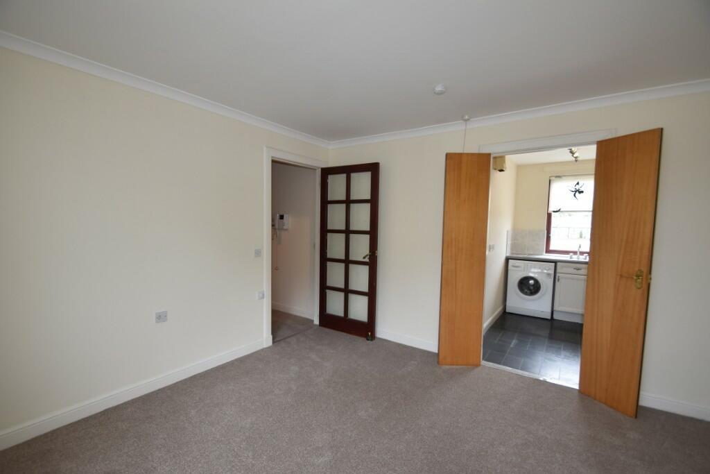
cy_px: 237
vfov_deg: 77.3
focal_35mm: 15
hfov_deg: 100.4
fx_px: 296
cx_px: 355
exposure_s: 1/60
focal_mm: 10
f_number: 5
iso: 400
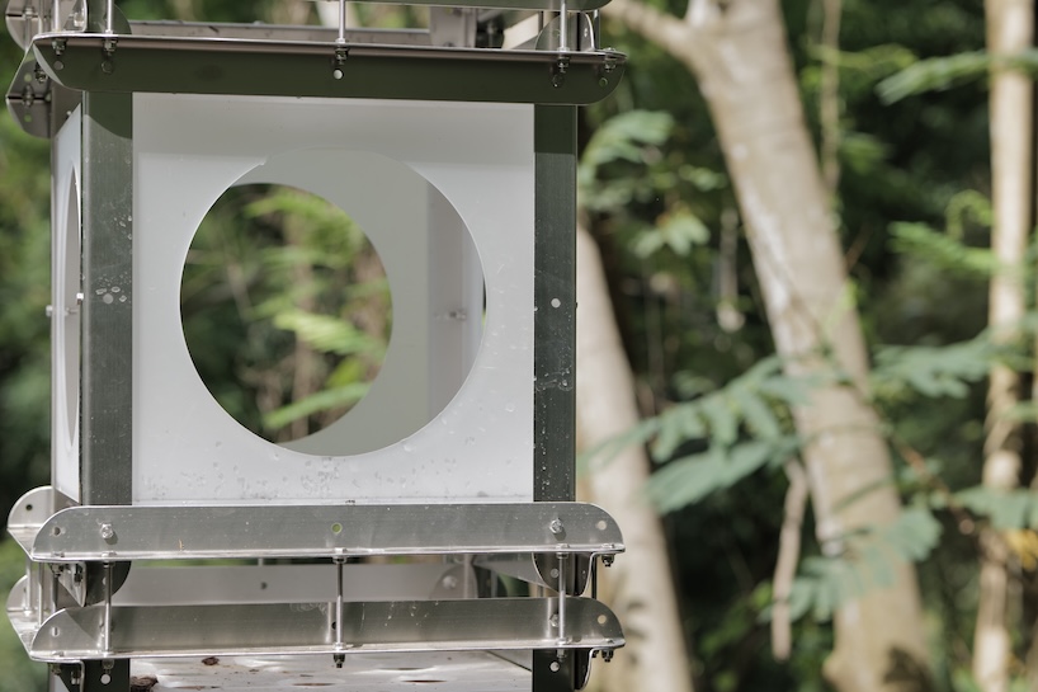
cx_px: 519
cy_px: 346
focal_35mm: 85
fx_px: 2450
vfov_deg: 16.1
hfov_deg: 23.9
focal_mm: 85
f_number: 4
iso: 100
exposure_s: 1/320
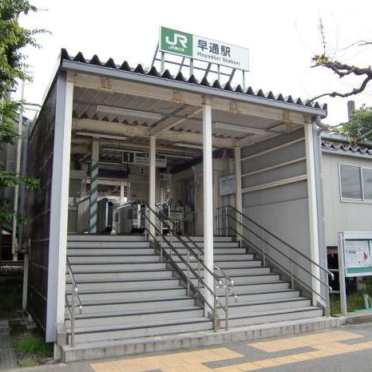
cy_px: 184
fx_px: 413
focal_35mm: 34
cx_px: 189
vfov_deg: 48.5
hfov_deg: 48.4
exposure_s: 1/800
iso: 64
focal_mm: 4.9
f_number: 2.6
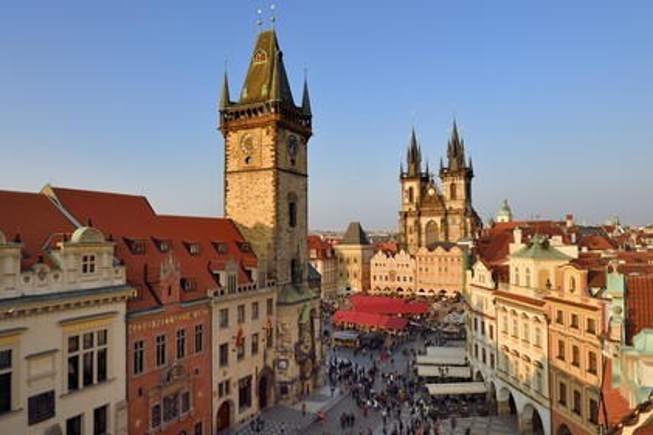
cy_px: 218
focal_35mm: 24
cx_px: 326
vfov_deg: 53.1
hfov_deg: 73.8
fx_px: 435
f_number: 10
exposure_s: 1/200
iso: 200
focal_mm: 24
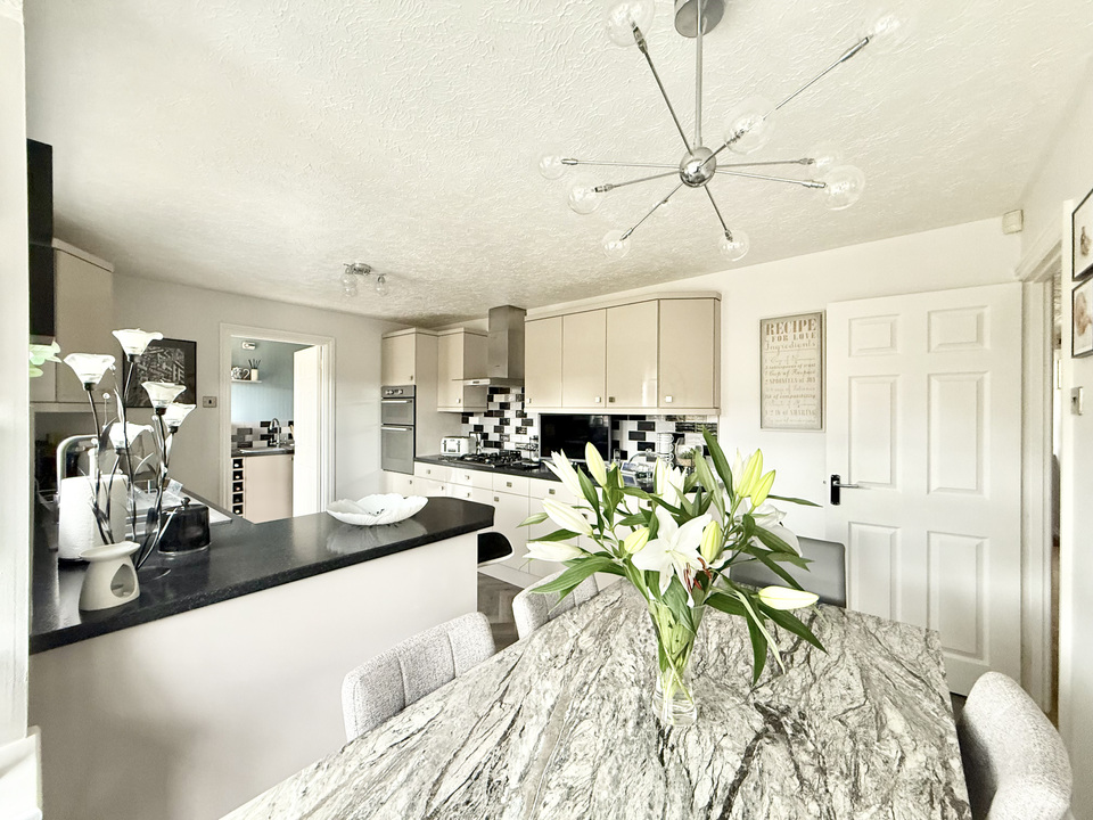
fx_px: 442
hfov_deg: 102.1
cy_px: 410
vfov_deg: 85.7
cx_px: 546
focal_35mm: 14
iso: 400
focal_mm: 2.22
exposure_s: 1/60
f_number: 2.2
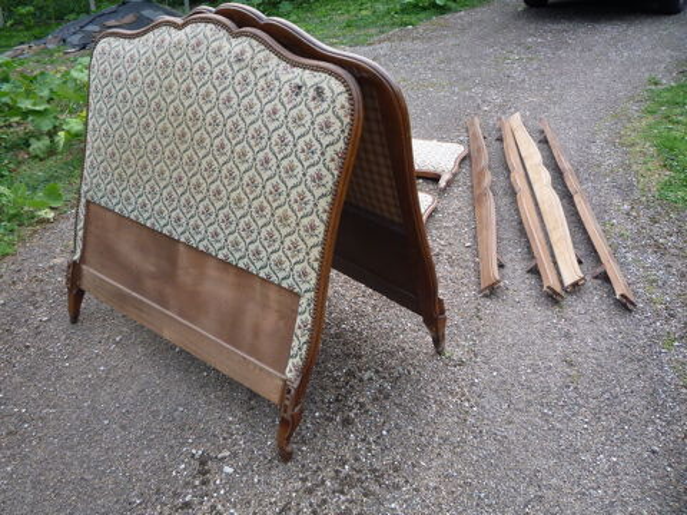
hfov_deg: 60.0
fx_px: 595
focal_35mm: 30
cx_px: 344
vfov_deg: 46.8
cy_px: 258
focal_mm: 5.2
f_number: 3.5
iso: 100
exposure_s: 1/100
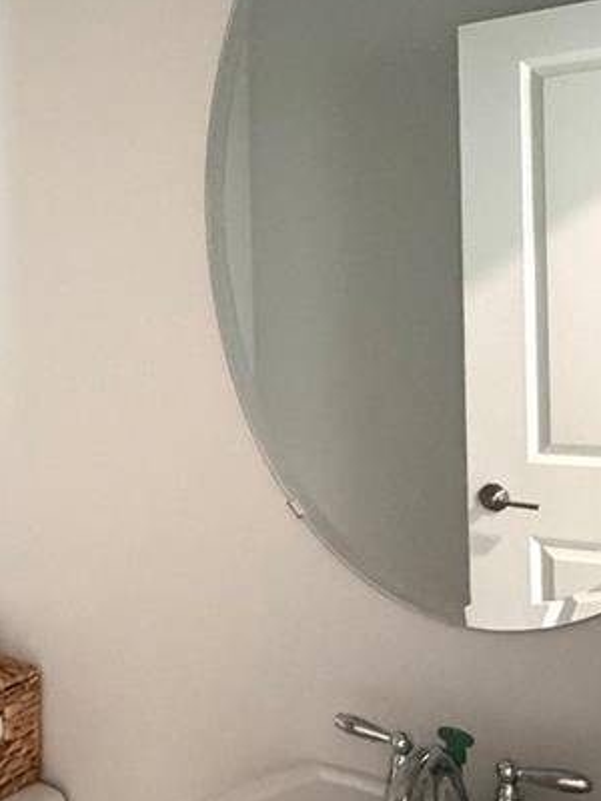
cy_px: 344
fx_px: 972
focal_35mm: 42
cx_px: 64
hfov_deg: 32.7
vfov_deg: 44.7
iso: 1250
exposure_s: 1/60
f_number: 2.2
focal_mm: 2.22
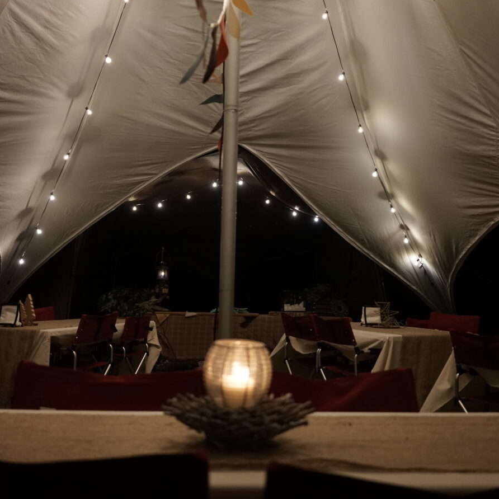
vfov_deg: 37.5
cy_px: 209
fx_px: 734
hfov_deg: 37.6
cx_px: 251
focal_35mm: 45
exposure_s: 1/60
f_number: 2.8
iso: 1600
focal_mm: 35
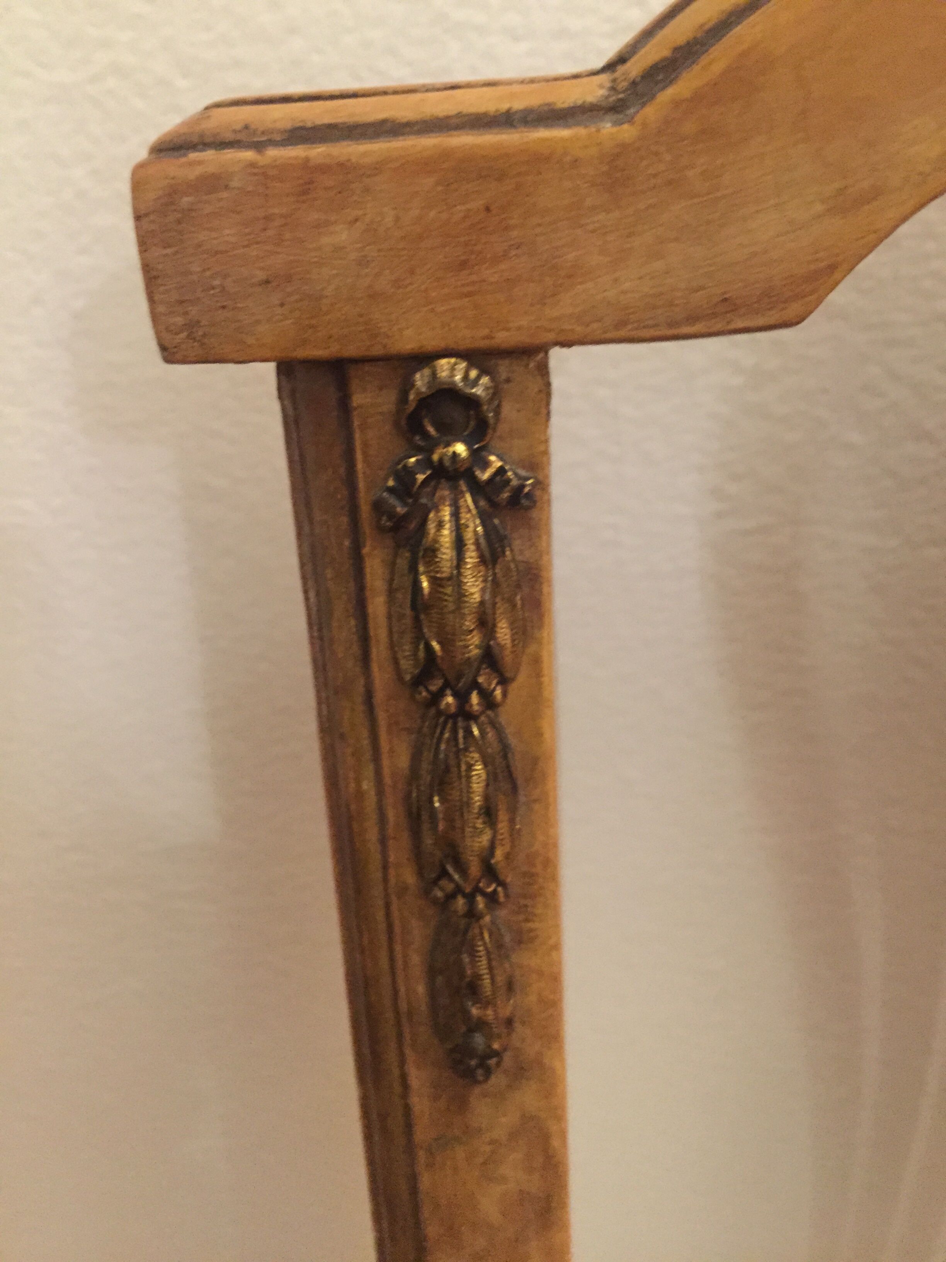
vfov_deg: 61.7
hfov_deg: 48.2
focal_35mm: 29
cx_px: 473
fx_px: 1057
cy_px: 631
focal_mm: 4.15
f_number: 2.2
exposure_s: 1/17
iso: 500
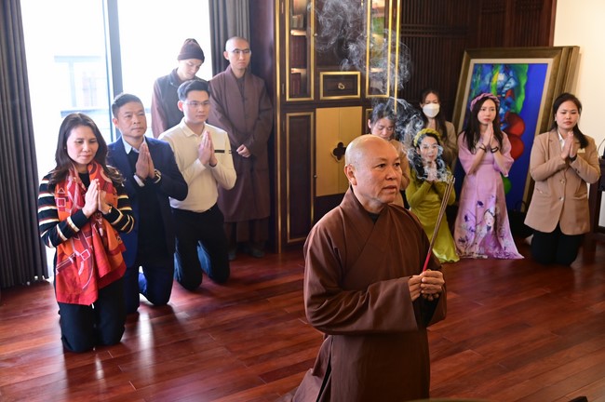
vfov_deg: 37.8
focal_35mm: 35
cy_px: 201
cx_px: 302
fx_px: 588
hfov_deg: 54.5
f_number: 4.5
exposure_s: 1/80
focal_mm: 35
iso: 2000
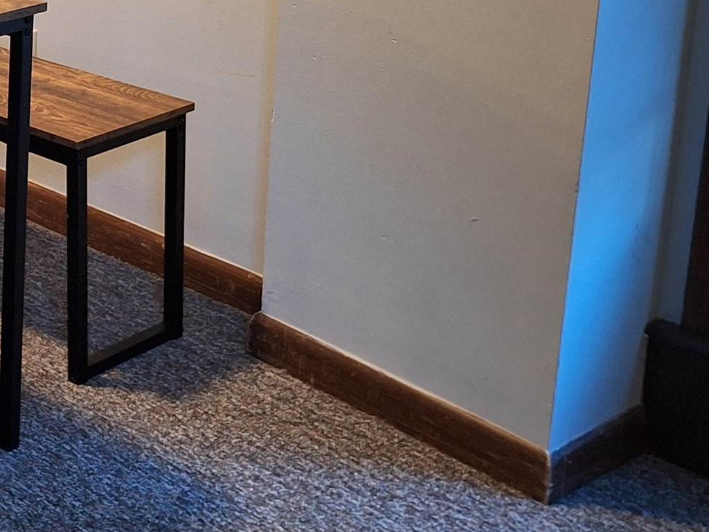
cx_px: -298
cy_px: -63
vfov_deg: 20.3
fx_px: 1413
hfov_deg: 23.6
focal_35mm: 69
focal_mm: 5.54
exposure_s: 1/30
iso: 250
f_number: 1.8
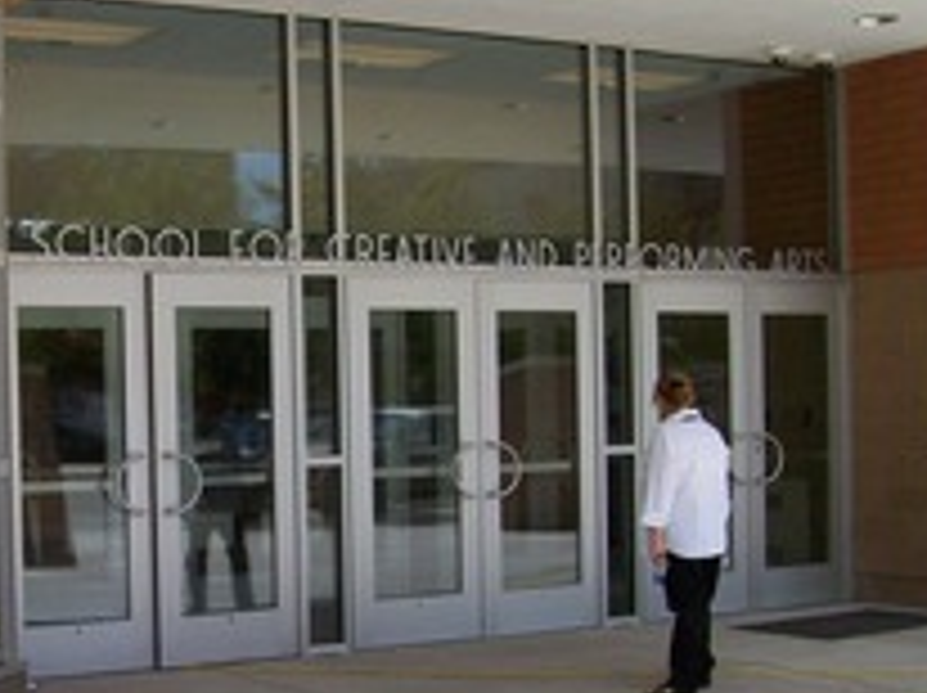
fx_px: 1872
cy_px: 454
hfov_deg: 27.1
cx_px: 144
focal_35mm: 70
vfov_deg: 20.9
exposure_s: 1/519
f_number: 4.8
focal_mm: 6
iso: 80
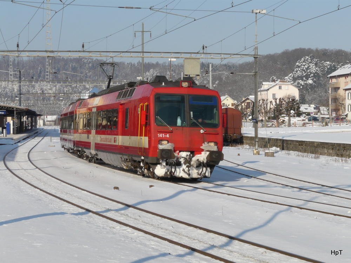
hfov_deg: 22.5
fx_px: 882
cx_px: 176
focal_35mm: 87
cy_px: 132
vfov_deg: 17.0
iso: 100
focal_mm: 14.3
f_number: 8
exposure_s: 1/320
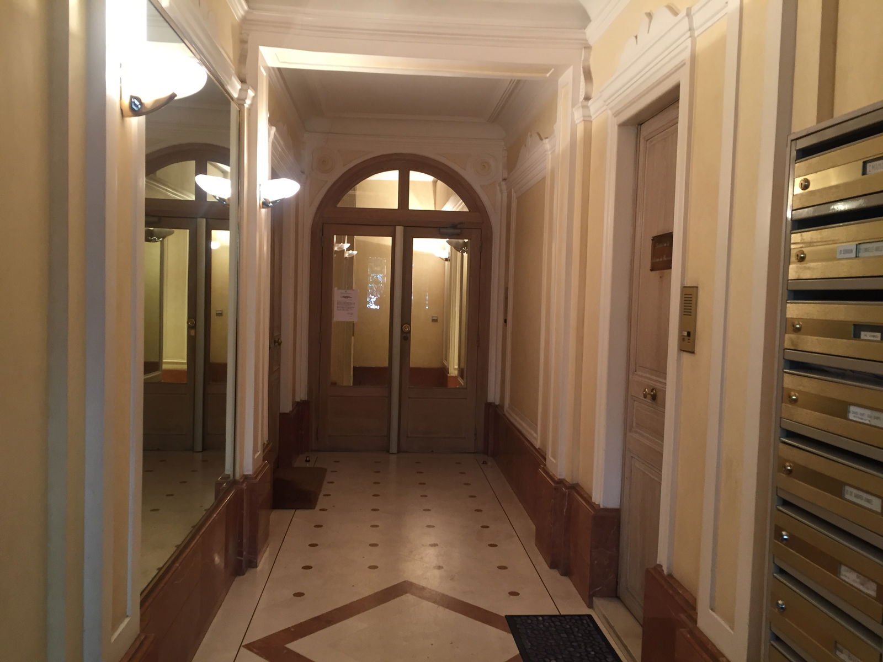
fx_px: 740
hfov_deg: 61.7
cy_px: 331
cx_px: 442
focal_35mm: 29
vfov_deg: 48.2
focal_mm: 4.15
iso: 125
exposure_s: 1/33
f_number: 2.2
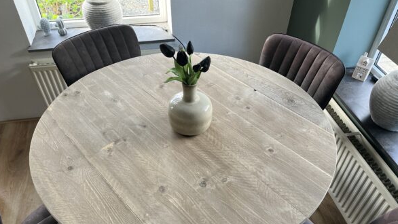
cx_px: 197
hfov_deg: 66.0
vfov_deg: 39.7
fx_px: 306
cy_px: 150
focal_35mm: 29
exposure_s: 1/121
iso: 125
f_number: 1.6
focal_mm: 5.1
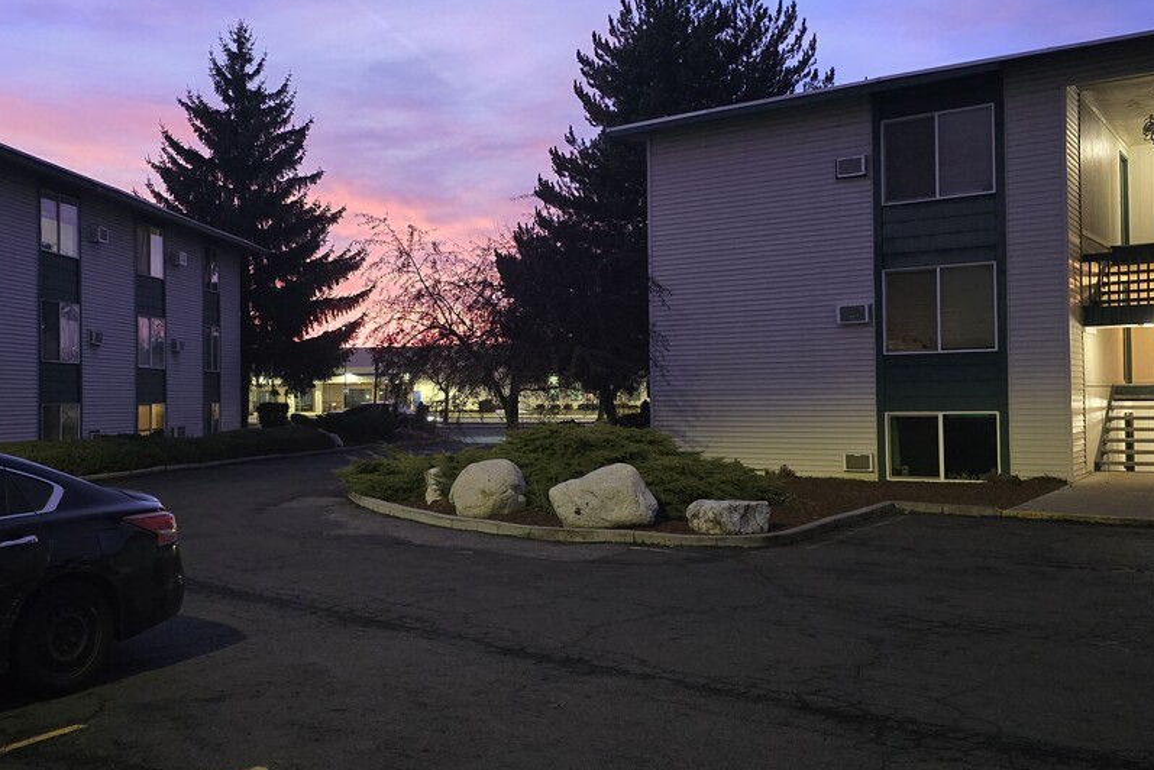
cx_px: 394
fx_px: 1154
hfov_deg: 52.2
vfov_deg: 36.9
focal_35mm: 36
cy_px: 368
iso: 1600
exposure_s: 1/40
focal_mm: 6.3
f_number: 1.7
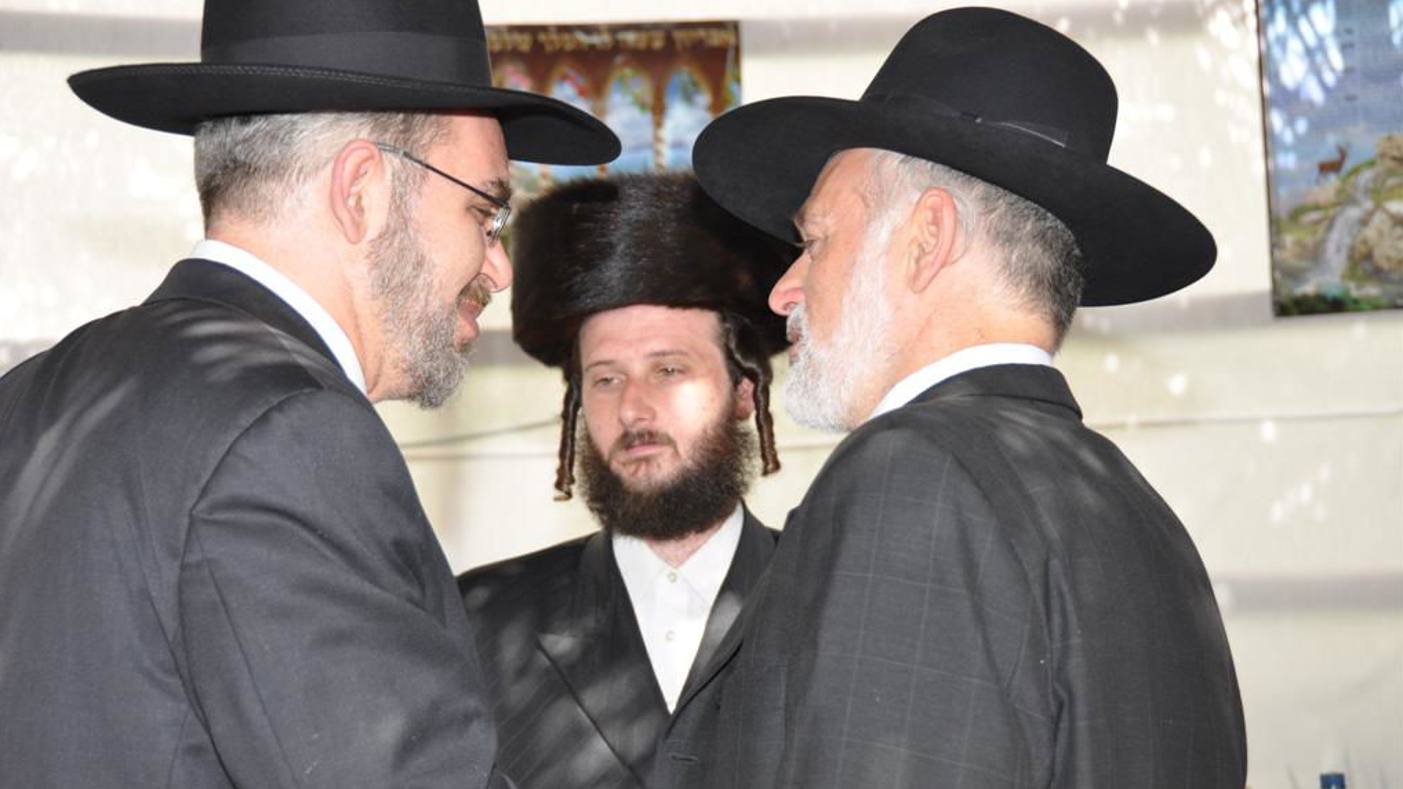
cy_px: 435
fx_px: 2939
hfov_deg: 26.9
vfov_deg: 15.3
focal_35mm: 79
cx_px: 698
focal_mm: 50
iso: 200
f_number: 6.3
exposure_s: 1/160
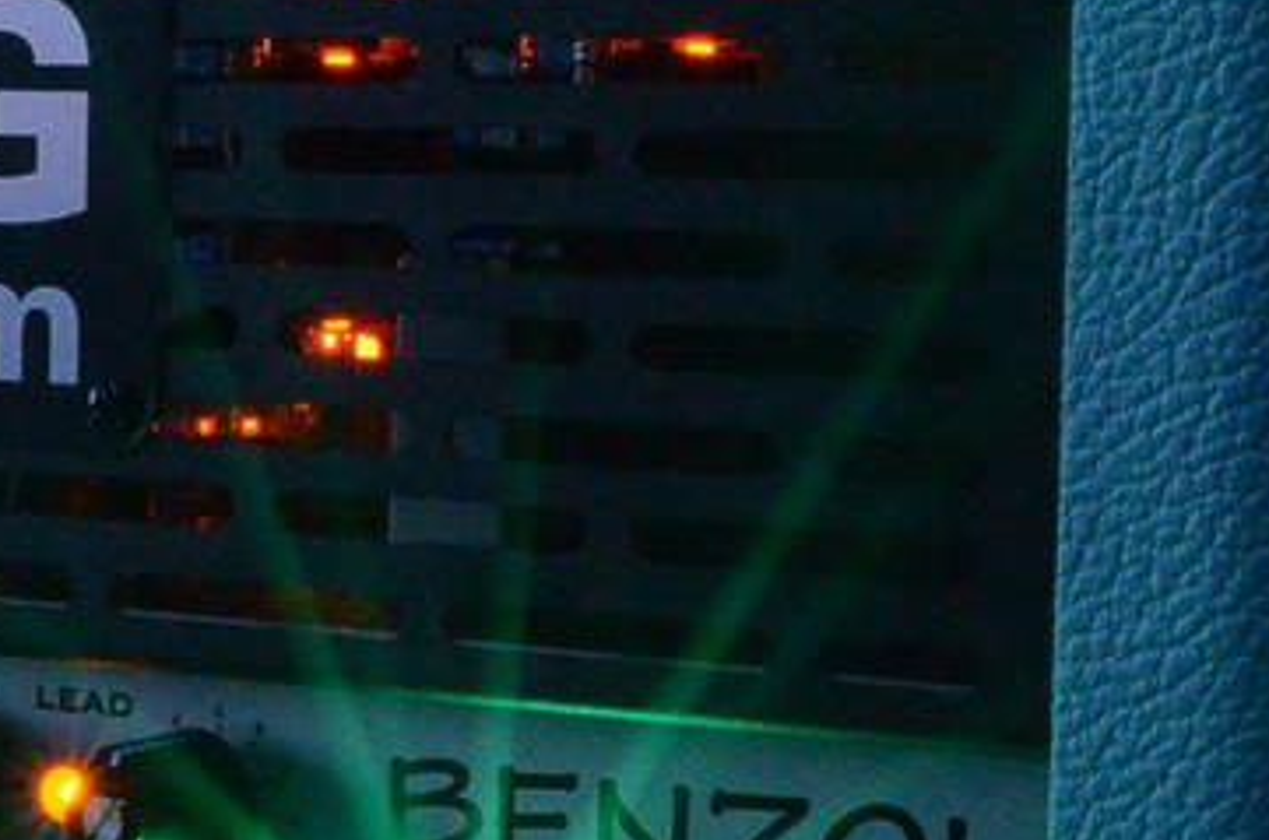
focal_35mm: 146
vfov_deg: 9.4
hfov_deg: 13.6
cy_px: 292
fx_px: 5124
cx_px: -376
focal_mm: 29
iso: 2500
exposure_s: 30
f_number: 29
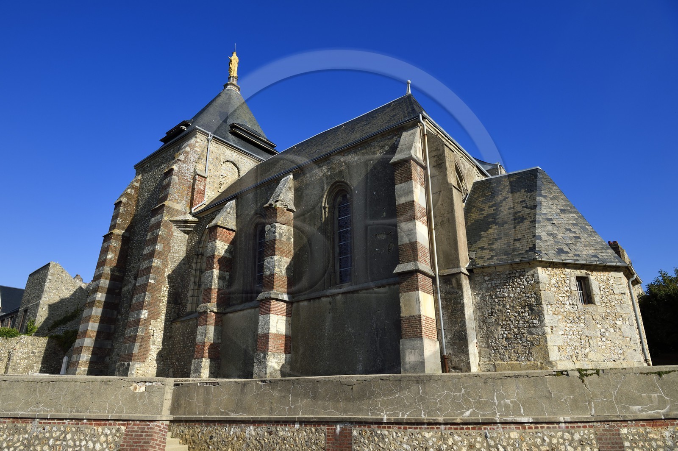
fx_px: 452
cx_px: 339
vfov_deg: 53.1
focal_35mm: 24
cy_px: 226
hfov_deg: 73.8
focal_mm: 24
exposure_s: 1/250
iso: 200
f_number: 11
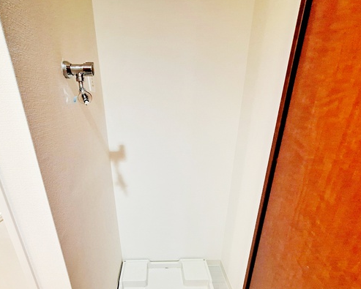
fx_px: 192
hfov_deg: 85.8
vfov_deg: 72.4
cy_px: 184
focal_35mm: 18
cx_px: 155
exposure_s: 1/25
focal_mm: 1.74
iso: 250
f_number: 2.2
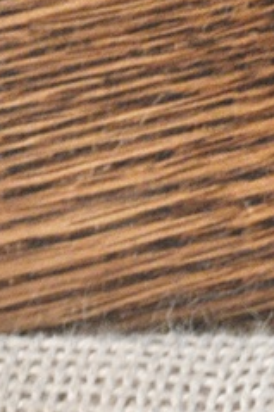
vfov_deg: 5.9
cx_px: 104
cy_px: 640
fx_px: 3945
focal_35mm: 345
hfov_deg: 4.0
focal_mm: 55
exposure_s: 1/15
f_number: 5.6
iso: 900
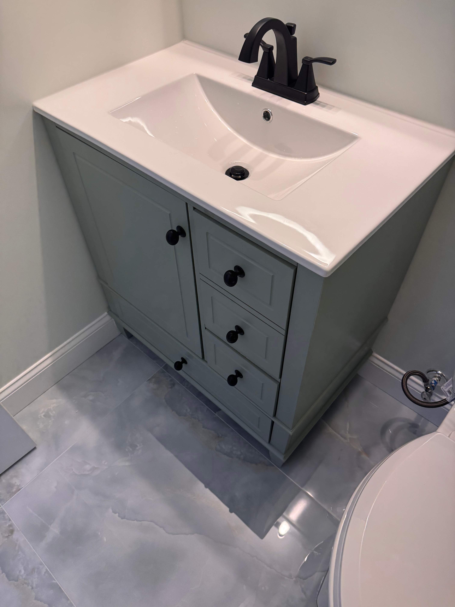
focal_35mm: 24
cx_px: 228
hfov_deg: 56.8
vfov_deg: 71.6
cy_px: 304
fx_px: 421
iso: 200
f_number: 1.78
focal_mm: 6.76
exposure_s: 1/120
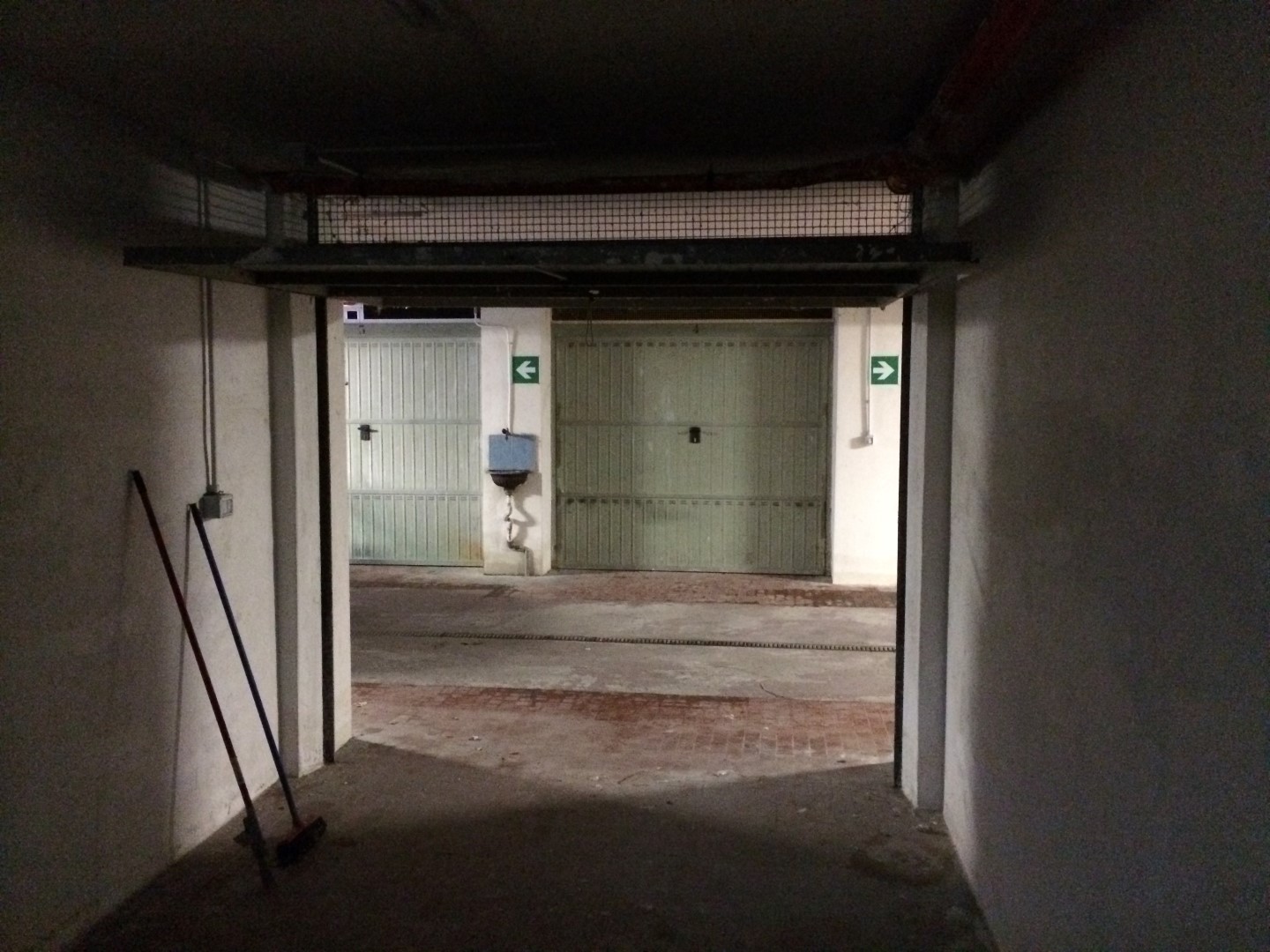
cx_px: 635
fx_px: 1064
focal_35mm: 29
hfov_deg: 61.7
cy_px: 476
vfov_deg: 48.2
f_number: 2.2
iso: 800
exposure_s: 1/17
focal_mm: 4.15
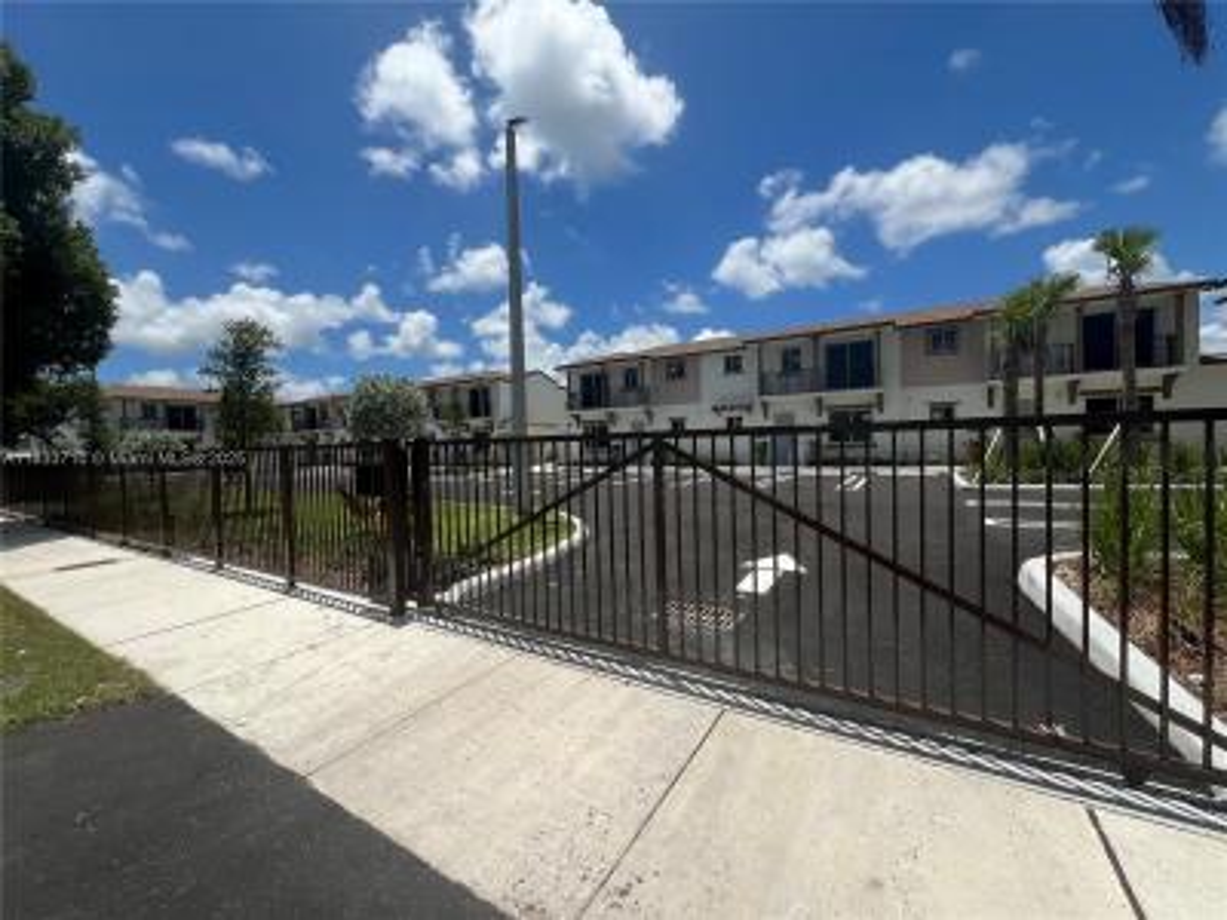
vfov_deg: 89.9
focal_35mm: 13
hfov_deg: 106.2
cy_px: 460
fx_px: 461
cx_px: 614
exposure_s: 1/2950
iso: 32
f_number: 1.8
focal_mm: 1.57
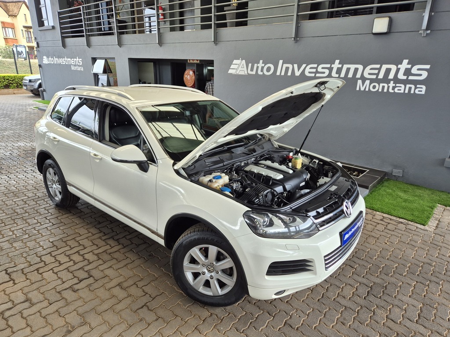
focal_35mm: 23
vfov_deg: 58.9
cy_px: 168
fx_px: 299
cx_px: 225
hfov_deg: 73.9
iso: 64
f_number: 1.8
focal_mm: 5.4
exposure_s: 1/180
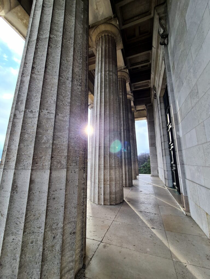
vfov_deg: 106.2
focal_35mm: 13
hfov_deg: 89.9
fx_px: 105
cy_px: 140
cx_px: 105
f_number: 2.2
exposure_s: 1/149
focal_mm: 2.2
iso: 64
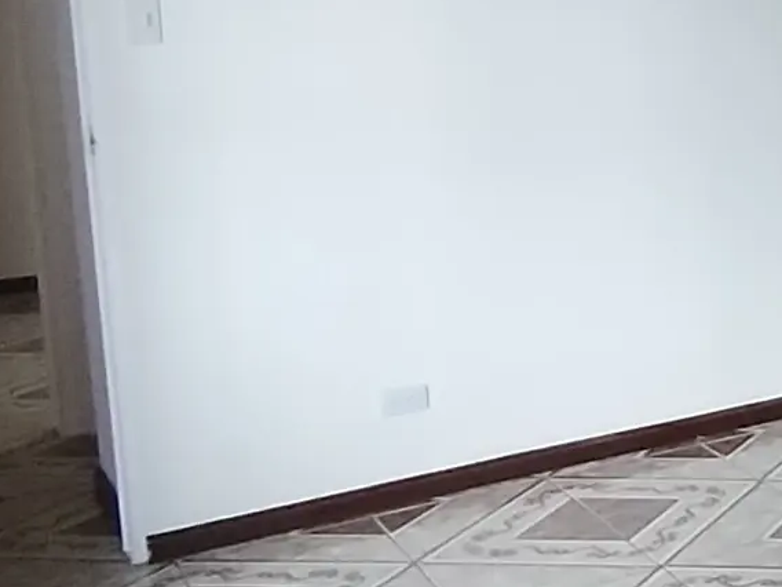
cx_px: 1239
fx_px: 1649
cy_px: 103
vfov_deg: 19.9
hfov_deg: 21.4
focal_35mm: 73
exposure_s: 1/50
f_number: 2.2
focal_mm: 1.42
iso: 429
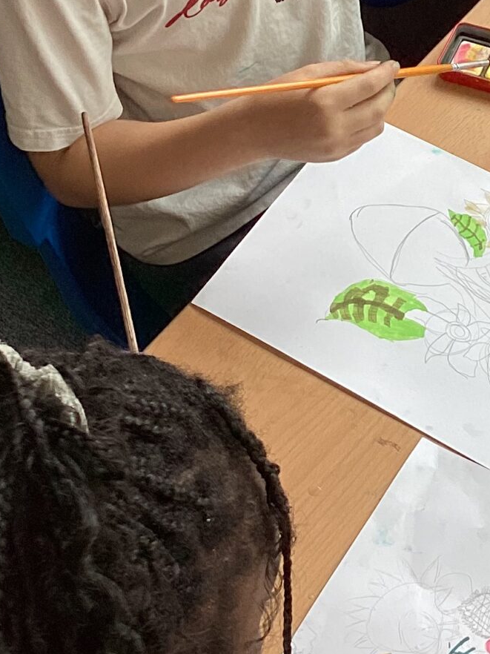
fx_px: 1699
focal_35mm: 90
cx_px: 408
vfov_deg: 21.6
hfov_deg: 16.3
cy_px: 174
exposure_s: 1/120
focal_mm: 3.3
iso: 32
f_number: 2.4
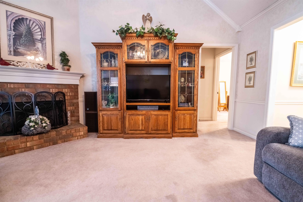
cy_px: 101
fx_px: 135
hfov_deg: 96.7
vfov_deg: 73.7
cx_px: 152
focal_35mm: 16
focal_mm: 16
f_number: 11
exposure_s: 1/20
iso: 400
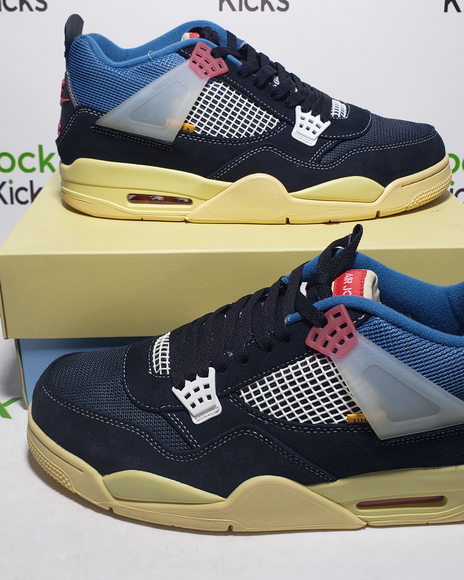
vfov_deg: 46.8
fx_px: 670
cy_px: 282
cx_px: 223
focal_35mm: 39
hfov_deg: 38.2
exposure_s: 1/187
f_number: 2.4
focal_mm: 4.3
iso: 50
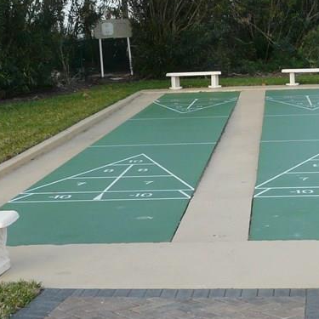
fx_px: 907
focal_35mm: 87
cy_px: 221
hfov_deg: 19.9
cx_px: 221
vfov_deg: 19.9
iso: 100
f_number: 4
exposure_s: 1/125
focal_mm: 4.6
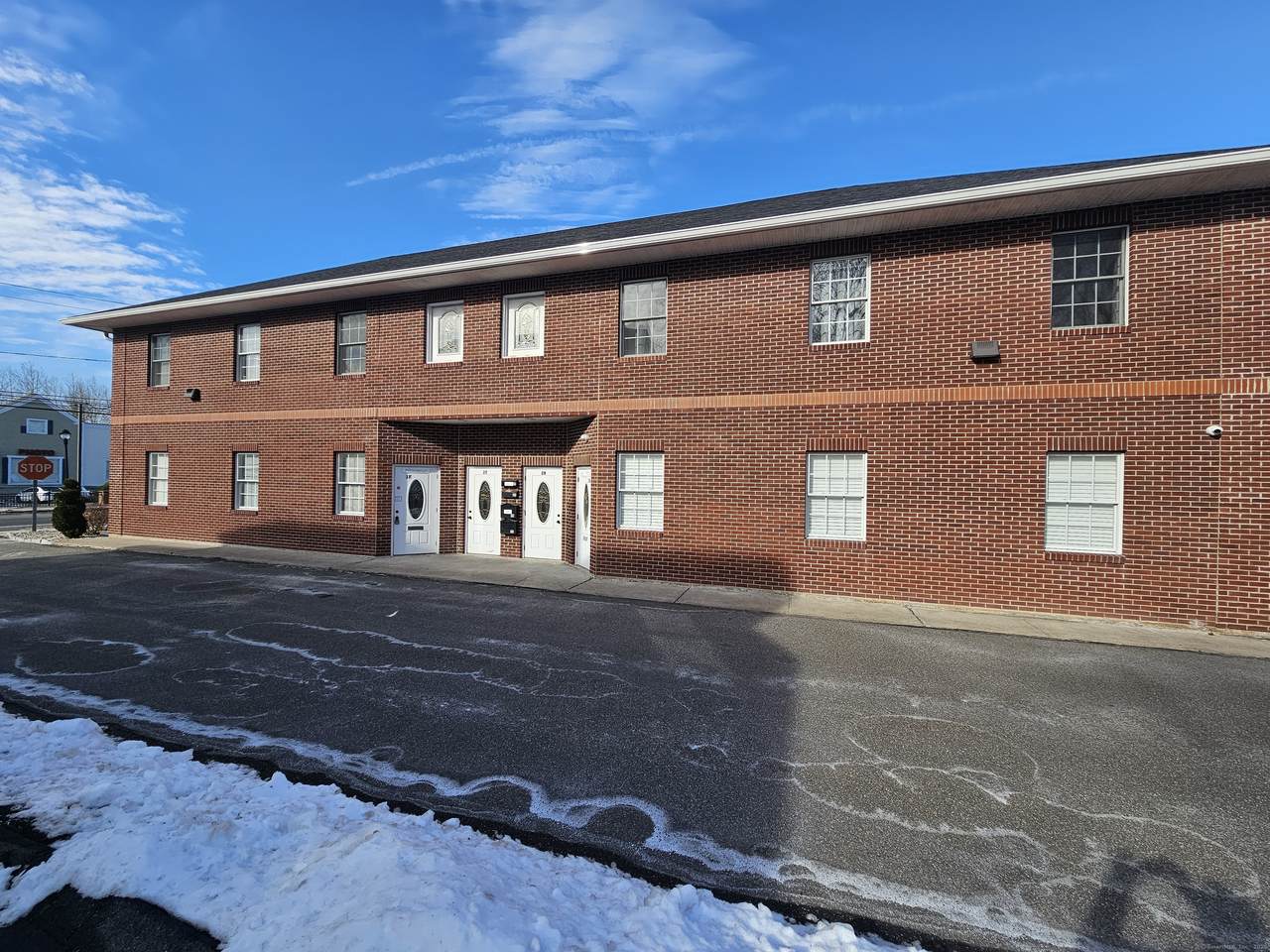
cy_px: 476
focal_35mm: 13
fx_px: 477
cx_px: 635
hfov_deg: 106.2
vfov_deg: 89.9
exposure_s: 1/1293
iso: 50
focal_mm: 2.2
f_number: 2.2
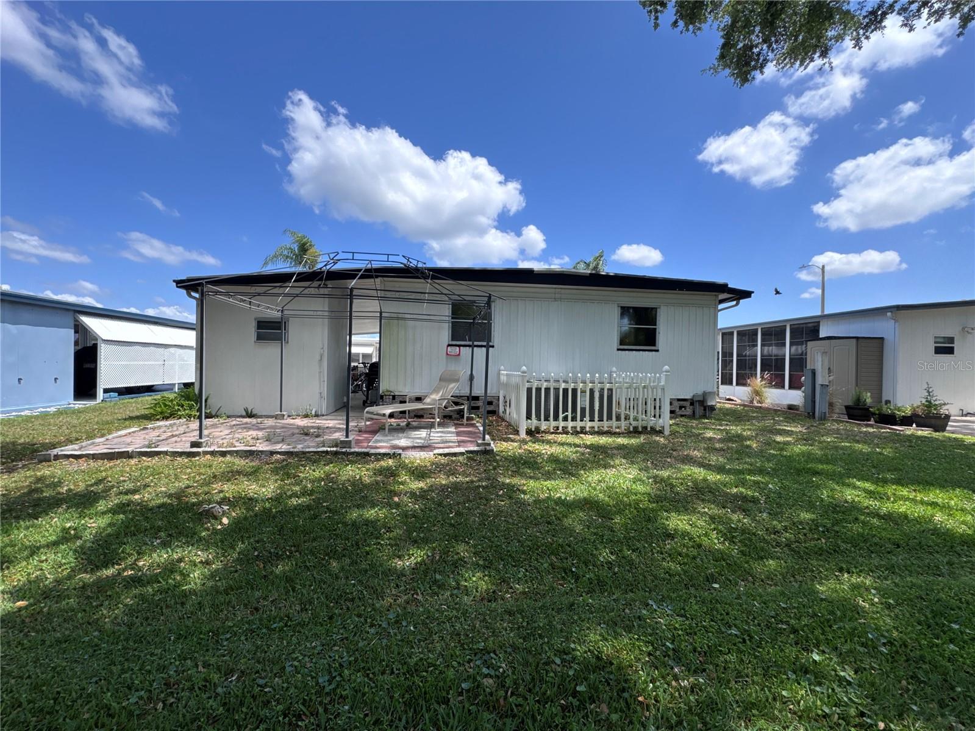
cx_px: 488
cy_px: 366
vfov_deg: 85.7
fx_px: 394
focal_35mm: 14
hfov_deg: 102.1
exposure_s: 1/1143
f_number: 2.2
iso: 50
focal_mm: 2.22
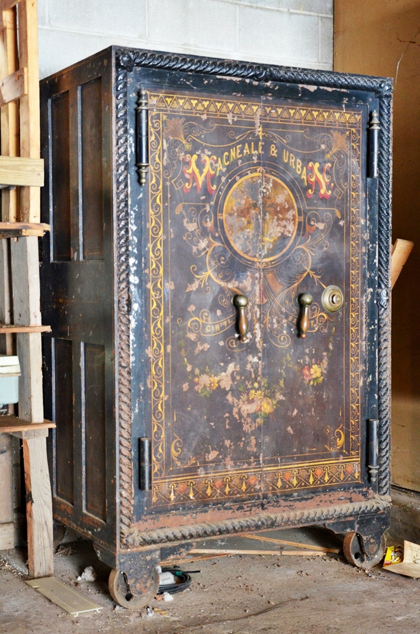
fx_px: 844
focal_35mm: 48
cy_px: 317
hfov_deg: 27.9
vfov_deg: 41.2
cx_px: 210
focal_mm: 32
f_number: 4.2
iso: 1600
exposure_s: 1/30
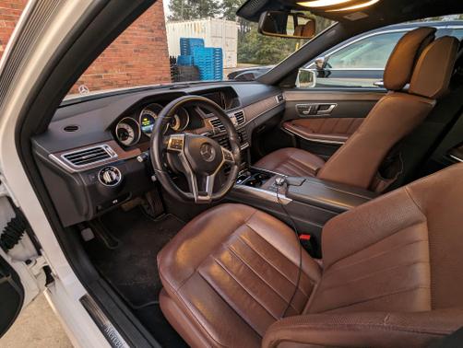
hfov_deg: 94.4
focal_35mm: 16
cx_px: 232
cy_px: 174
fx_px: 214
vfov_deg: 78.2
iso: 276
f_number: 2.2
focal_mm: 2.35
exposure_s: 1/27.1
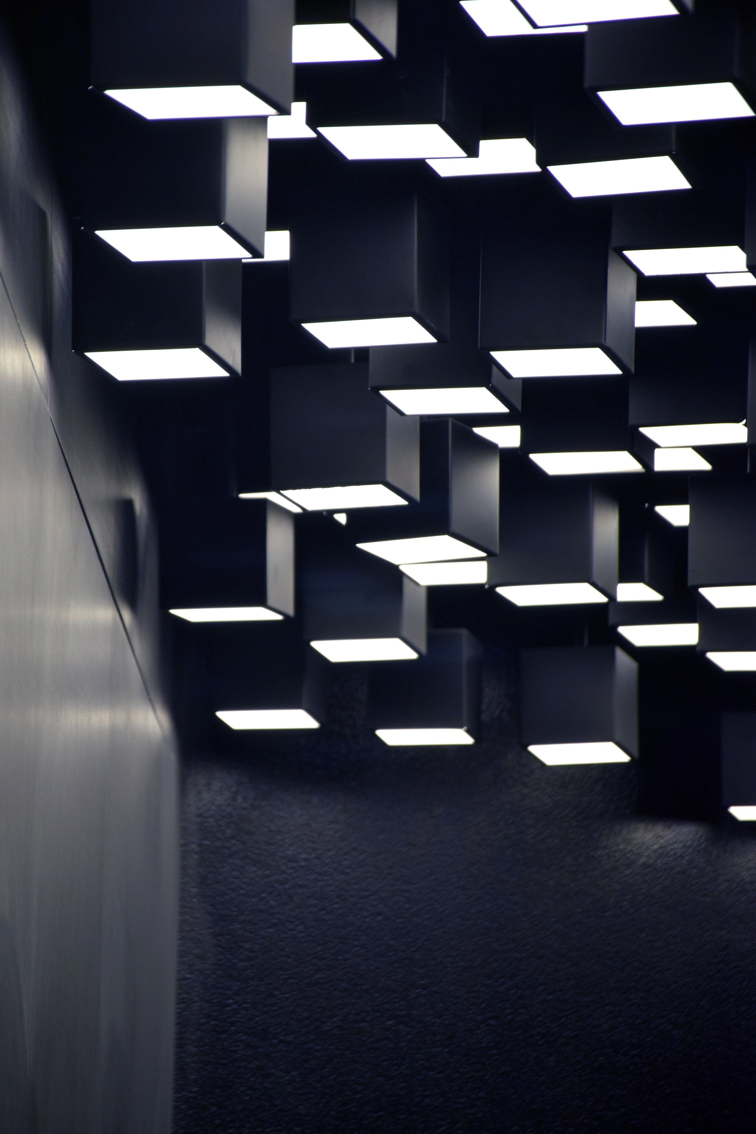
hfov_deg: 6.5
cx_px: 378
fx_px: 6614
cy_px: 567
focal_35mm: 210
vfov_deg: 9.8
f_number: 5.6
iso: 1000
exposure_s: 1/125
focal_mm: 140
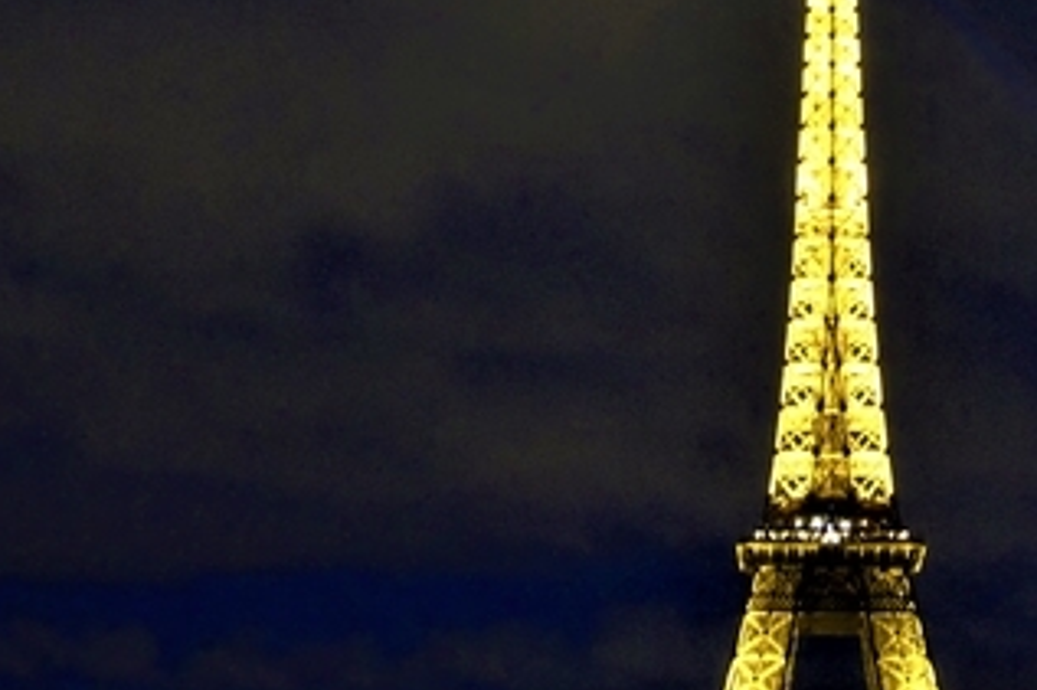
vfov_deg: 16.2
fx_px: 2418
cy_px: 360
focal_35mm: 84
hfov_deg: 23.9
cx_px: 801
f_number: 2.8
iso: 400
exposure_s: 1/2.5
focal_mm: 5.7
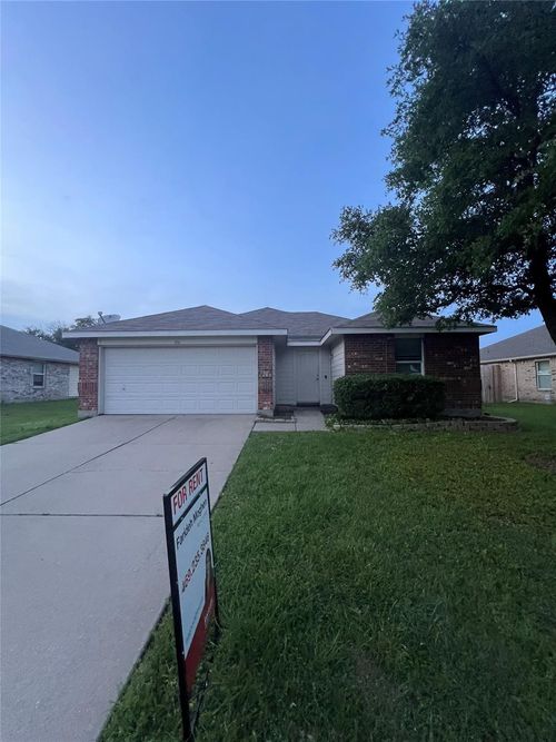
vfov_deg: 106.2
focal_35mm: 13
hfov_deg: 89.9
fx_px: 278
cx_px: 278
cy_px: 371
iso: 250
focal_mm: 1.57
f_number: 1.8
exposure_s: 1/60
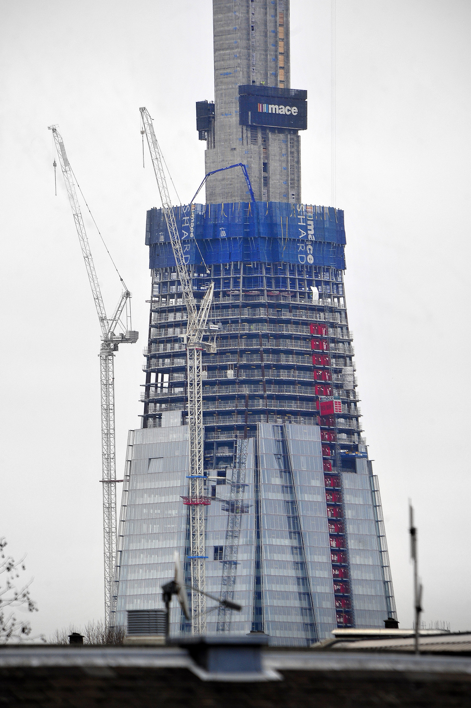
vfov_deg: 5.2
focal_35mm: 400
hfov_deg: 3.4
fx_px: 7863
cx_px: 236
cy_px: 354
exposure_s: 1/1250
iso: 800
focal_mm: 400
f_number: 10
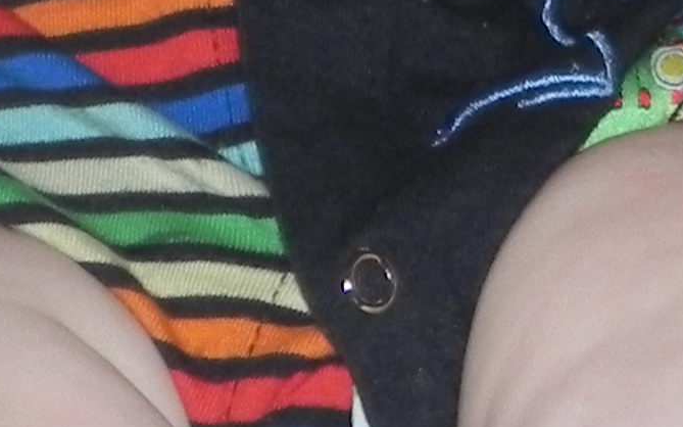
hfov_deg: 7.8
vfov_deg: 4.8
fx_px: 4951
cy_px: -646
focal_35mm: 266
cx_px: 919
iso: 200
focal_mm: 8.2
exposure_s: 1/30
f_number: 3.2
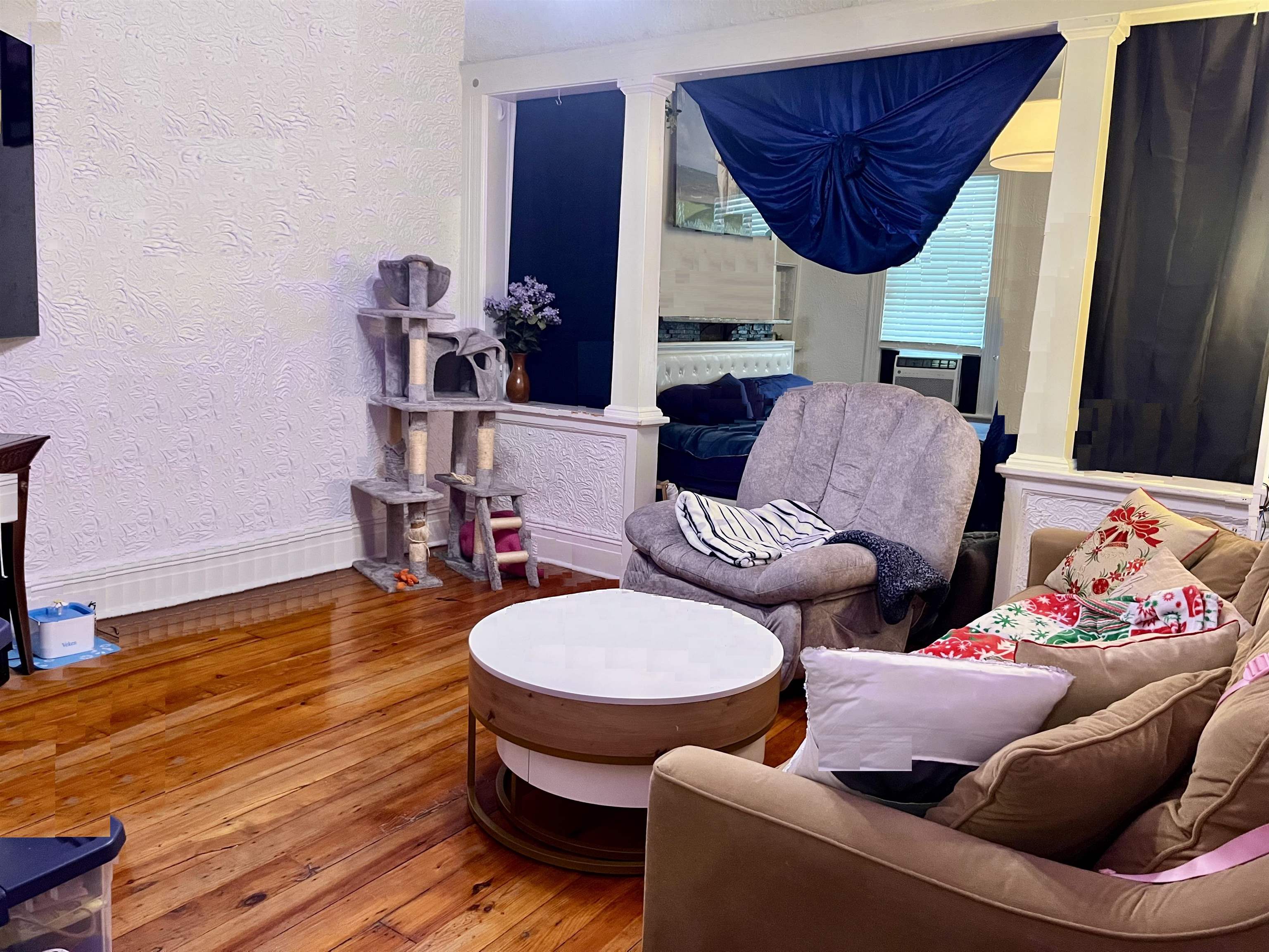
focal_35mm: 26
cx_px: 634
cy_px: 476
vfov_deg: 53.1
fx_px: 953
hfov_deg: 67.3
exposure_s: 1/60
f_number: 1.6
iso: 500
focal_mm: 5.1
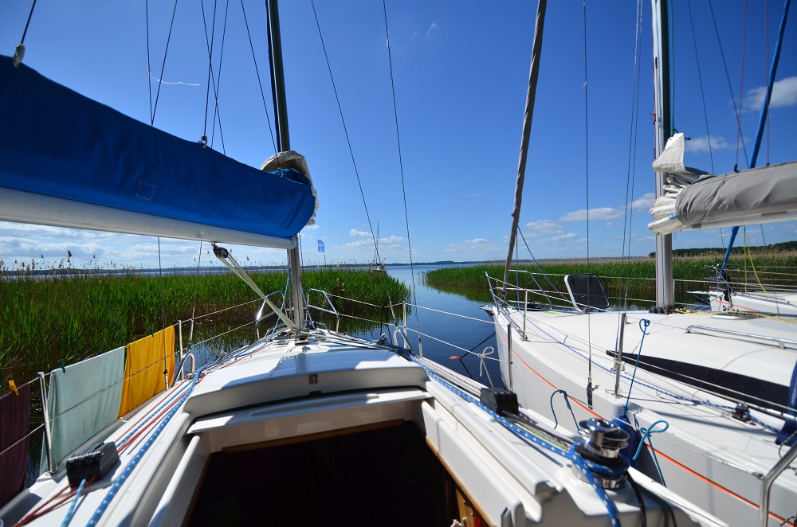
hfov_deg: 90.1
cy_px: 264
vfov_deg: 67.1
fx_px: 398
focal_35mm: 18
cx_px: 398
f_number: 4
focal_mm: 12
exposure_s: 1/8000
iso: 320
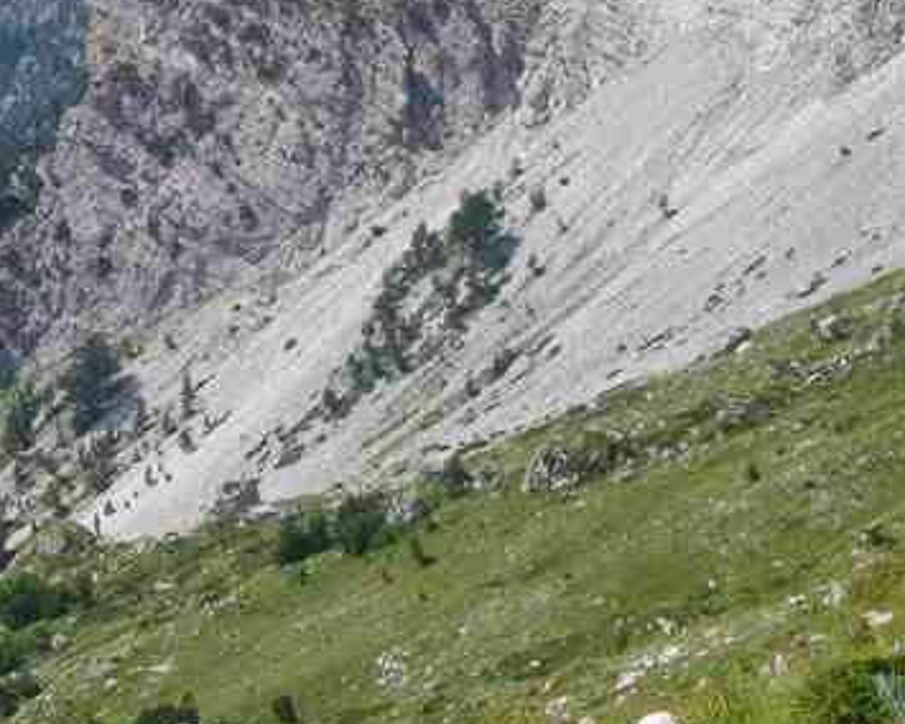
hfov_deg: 12.5
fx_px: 4112
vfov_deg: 10.0
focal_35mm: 154
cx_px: 208
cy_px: -66
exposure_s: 1/100
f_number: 11
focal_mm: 38.8
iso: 200
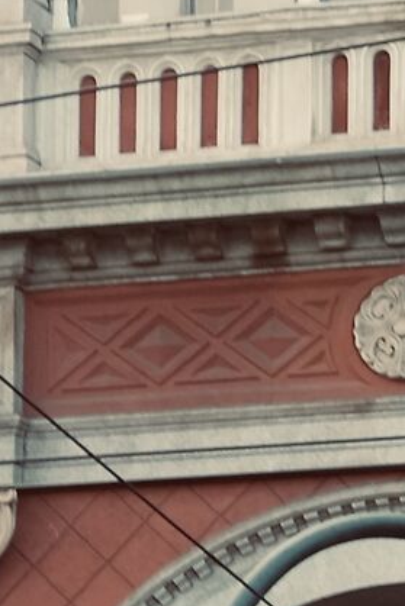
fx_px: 5614
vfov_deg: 6.0
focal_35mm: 333
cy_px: 1179
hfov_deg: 4.1
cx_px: -546
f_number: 4.5
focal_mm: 38.9
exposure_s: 1/80
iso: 200
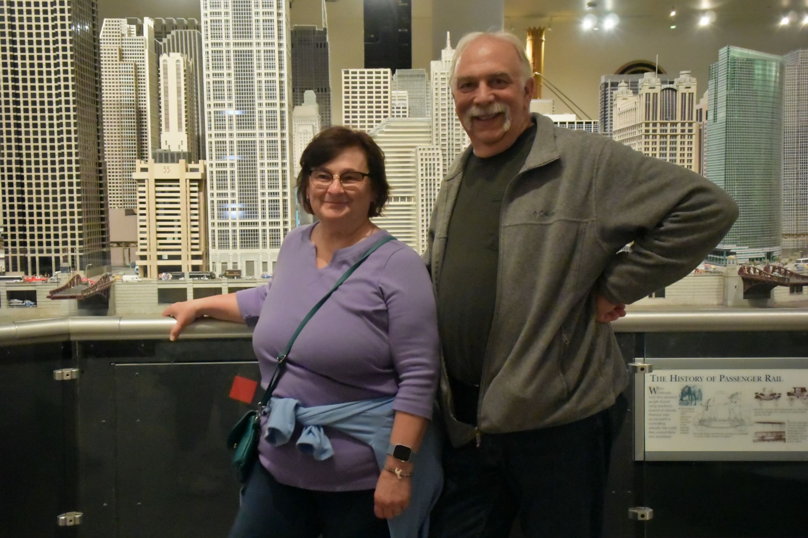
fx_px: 987
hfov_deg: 44.5
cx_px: 404
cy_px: 269
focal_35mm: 44
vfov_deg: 30.5
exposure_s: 1/125
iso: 6400
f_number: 4.5
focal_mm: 16.5
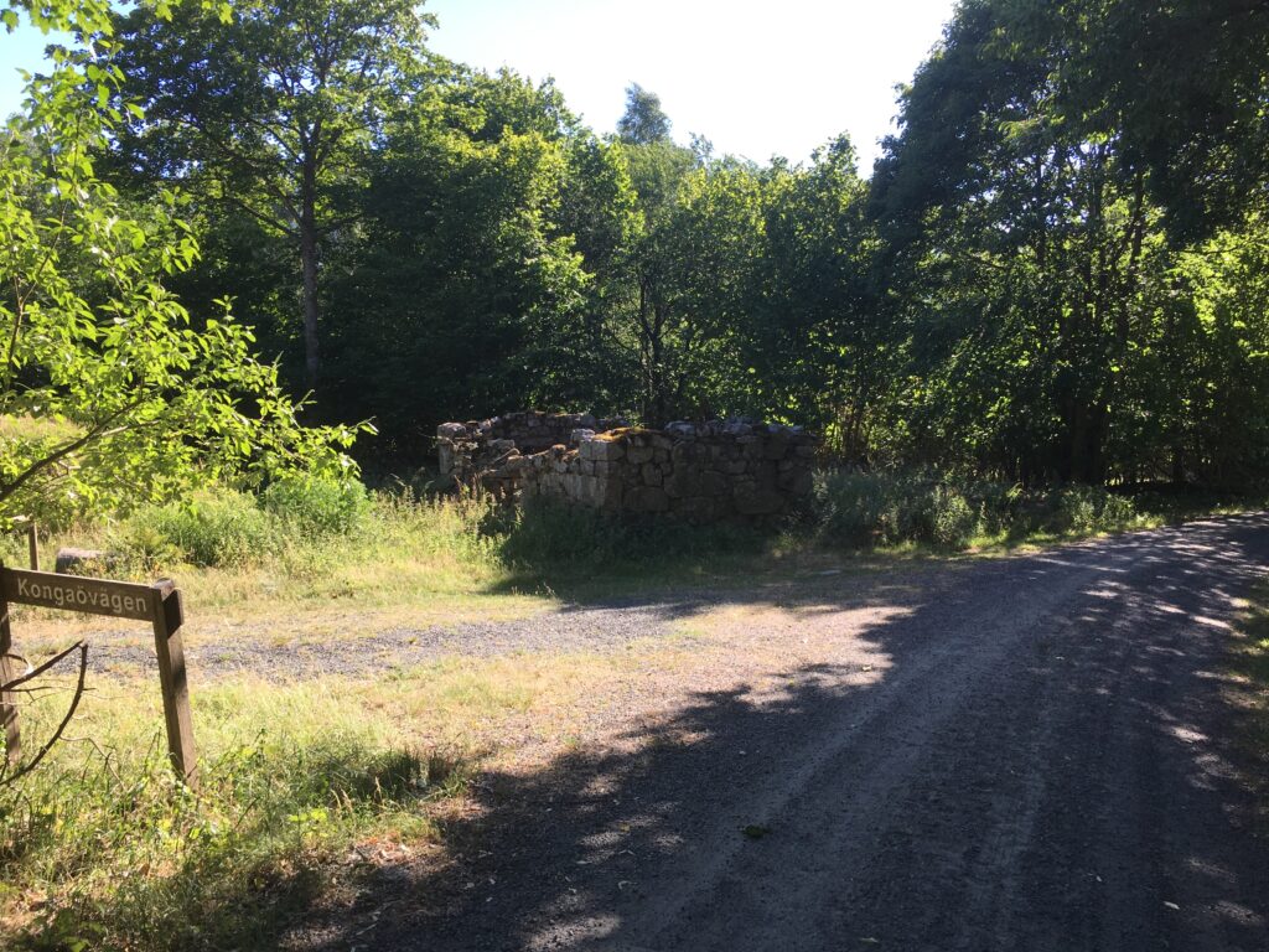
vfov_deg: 48.2
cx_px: 634
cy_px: 476
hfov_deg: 61.7
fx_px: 1063
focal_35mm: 29
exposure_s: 1/354
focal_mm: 4.15
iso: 25
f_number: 2.2
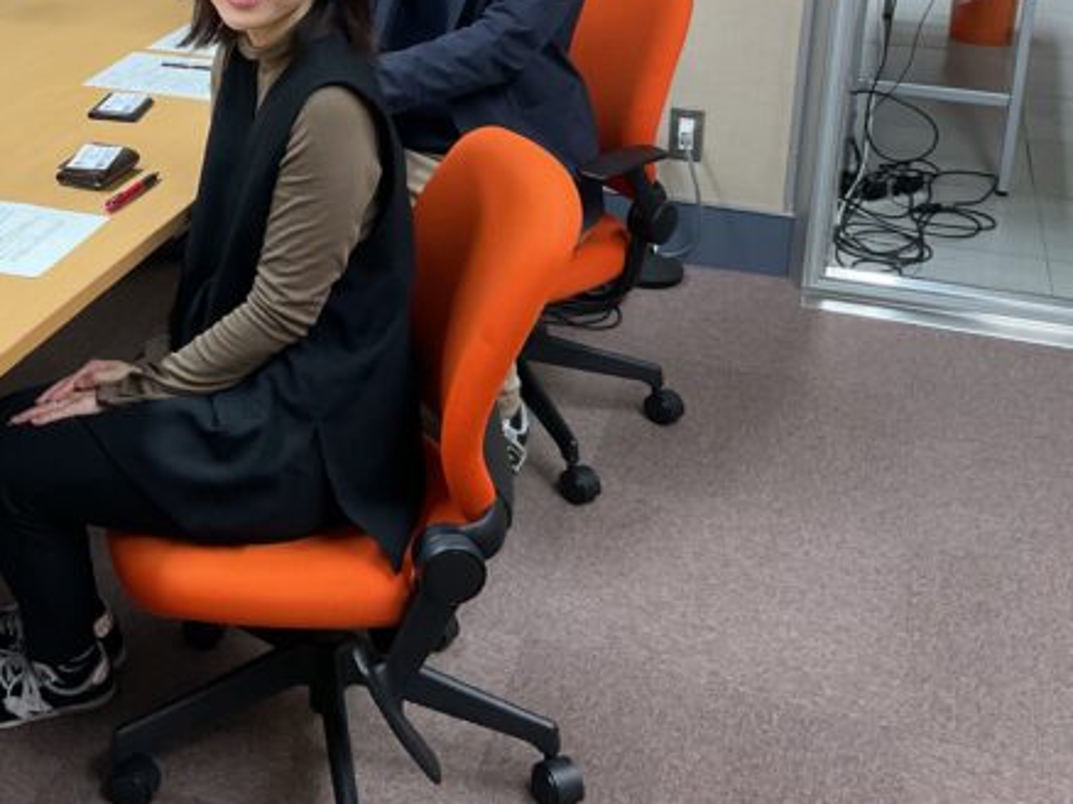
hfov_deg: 34.2
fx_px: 1642
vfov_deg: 26.5
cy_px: 76
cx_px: 113
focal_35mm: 53
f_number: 1.8
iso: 100
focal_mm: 3
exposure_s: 1/60
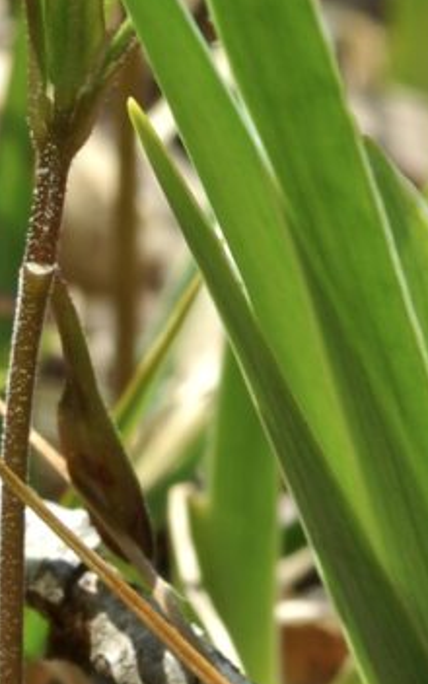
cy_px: -586
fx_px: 15371
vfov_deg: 2.5
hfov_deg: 1.6
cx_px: 556
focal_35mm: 824
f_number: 13
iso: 100
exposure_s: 1/60
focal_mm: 105
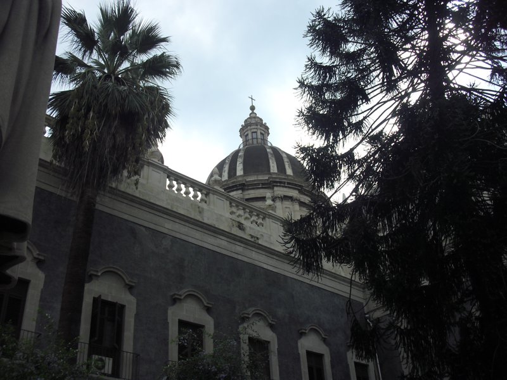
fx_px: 557
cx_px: 254
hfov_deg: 49.0
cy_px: 190
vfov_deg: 37.7
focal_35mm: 38
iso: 100
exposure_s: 1/160
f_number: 8
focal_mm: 6.2
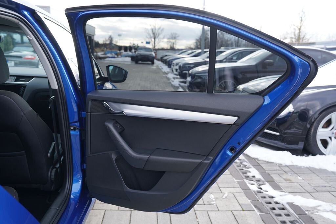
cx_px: 168
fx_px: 280
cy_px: 112
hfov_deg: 61.9
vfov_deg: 43.6
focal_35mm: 30
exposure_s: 1/80
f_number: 4.5
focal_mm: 30
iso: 100
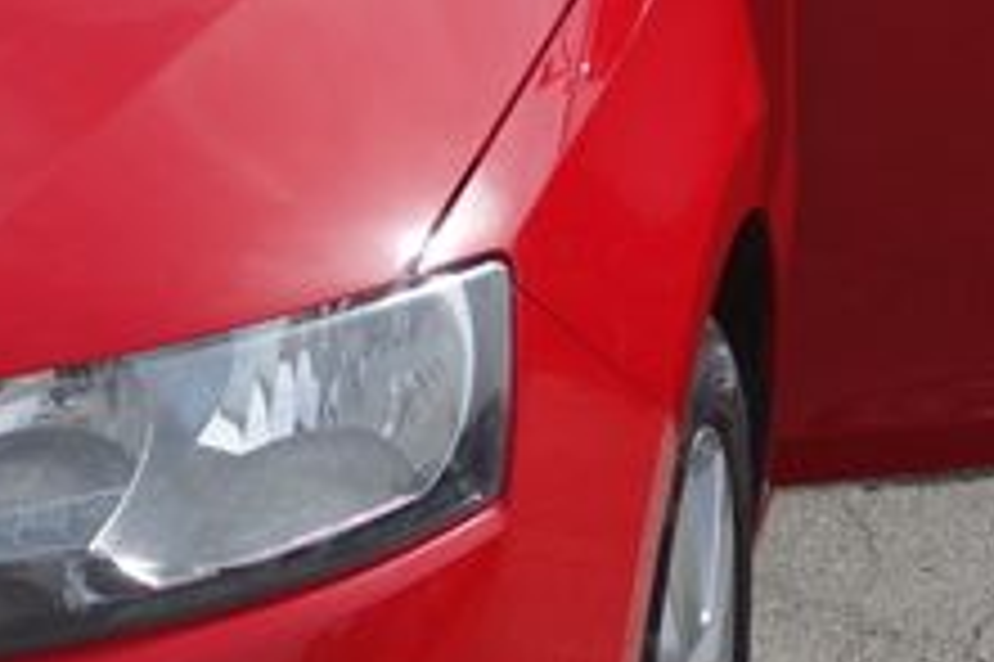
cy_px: 88
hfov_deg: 15.5
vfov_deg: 10.5
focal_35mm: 130
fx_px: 3587
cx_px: 13
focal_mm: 10.4
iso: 125
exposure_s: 1/2000
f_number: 2.8
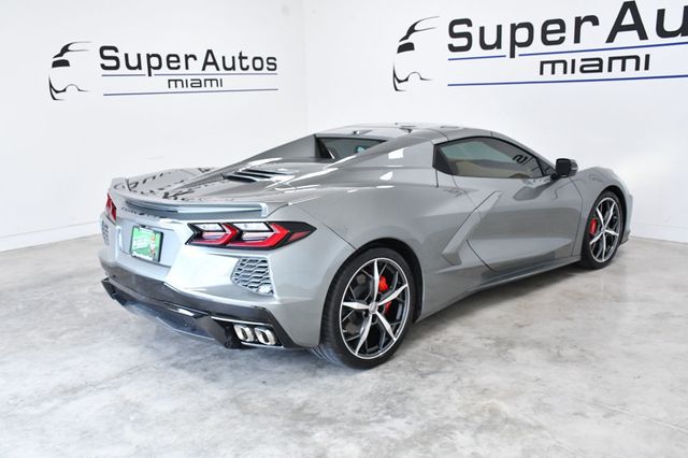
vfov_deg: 36.8
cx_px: 344
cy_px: 229
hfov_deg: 53.2
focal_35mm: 36
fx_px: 688
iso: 2500
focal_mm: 24
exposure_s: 1/320
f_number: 9
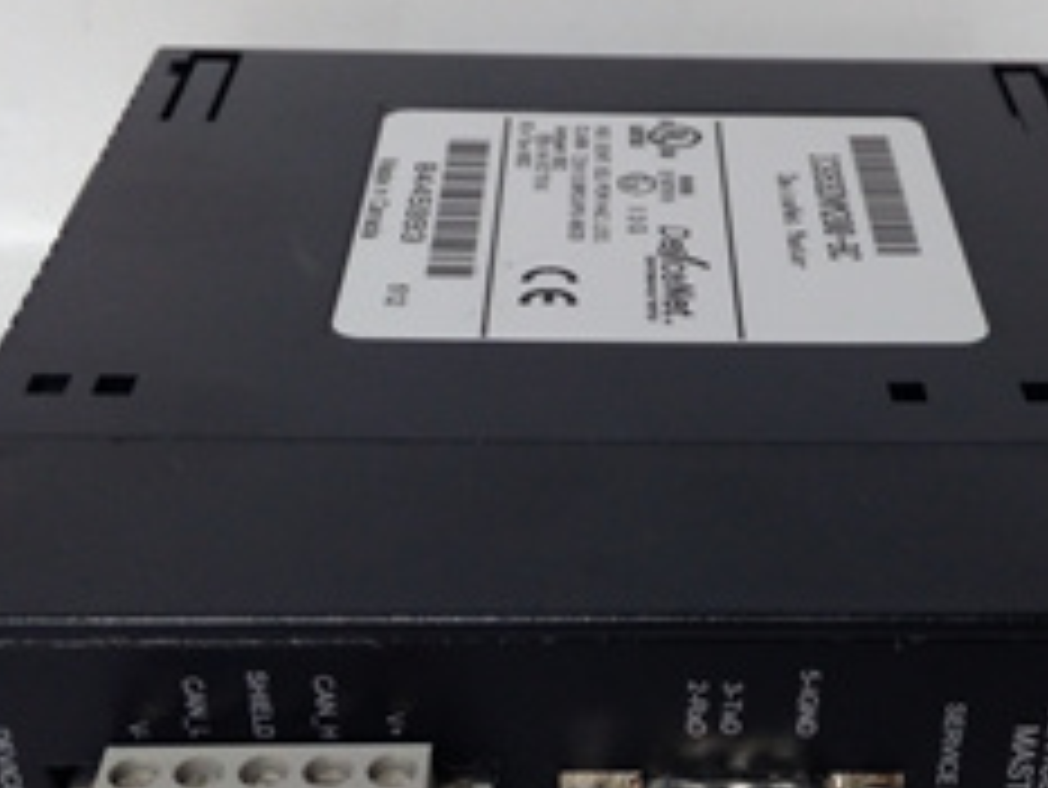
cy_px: 462
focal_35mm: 58
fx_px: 1757
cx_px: 720
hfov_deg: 32.9
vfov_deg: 25.2
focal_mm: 3.79
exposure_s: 1/33
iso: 224
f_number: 2
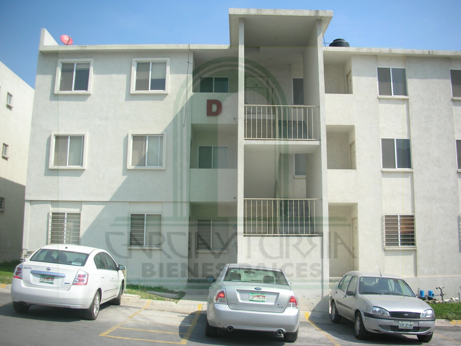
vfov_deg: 40.7
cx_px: 230
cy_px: 173
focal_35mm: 35
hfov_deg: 52.6
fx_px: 466
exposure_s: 1/120
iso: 71
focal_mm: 5.8
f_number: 8.5
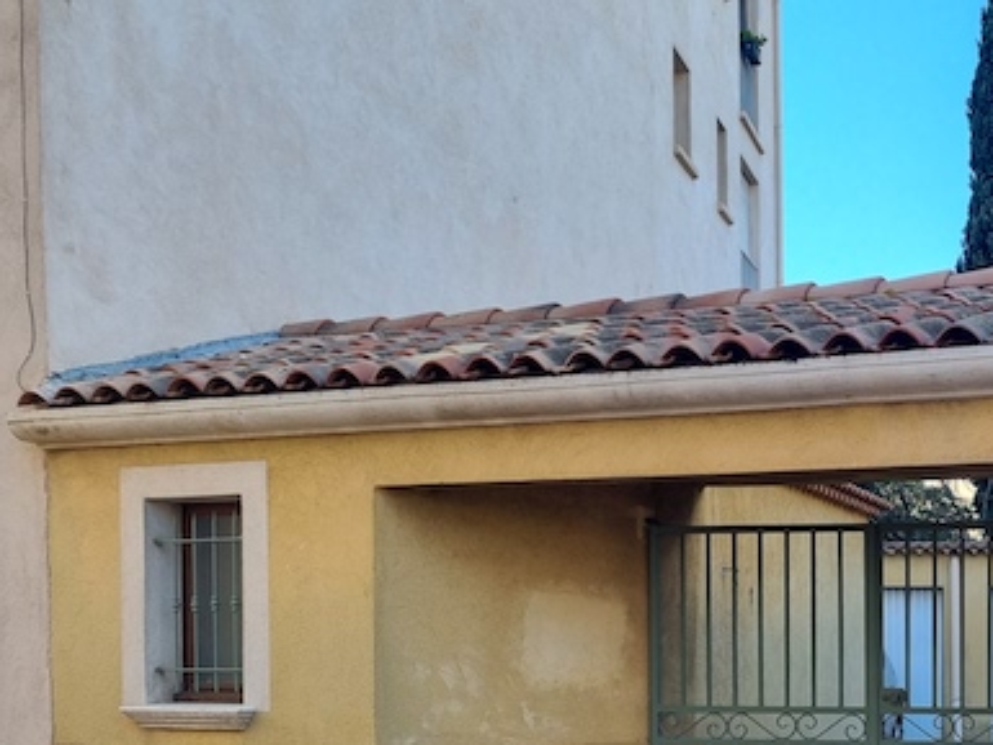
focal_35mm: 54
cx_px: 1021
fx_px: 1550
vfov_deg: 26.3
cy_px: 650
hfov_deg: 32.3
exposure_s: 1/177
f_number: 1.8
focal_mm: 5.4
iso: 50
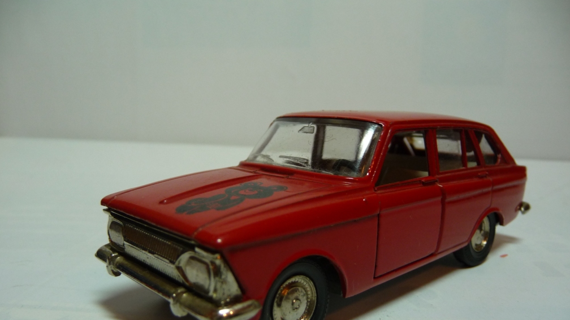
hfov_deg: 62.6
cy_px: 212
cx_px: 281
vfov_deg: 37.4
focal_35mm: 31
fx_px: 469
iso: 160
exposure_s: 1/30
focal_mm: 4.7
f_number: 3.3
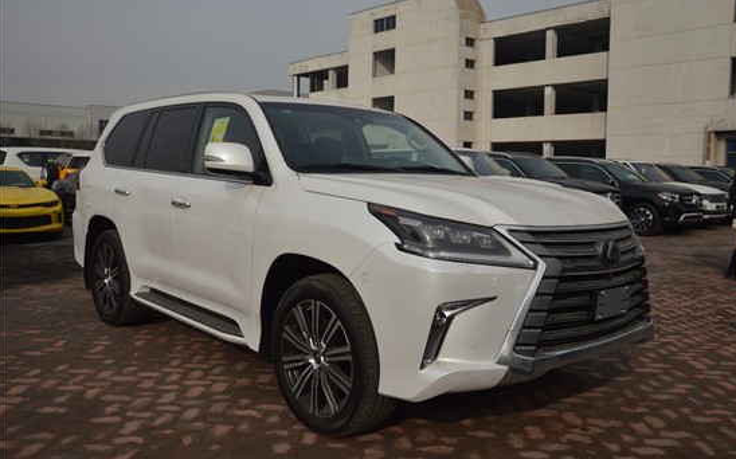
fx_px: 652
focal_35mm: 33
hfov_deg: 58.9
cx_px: 370
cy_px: 225
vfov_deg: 38.8
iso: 180
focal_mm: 21
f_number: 3.8
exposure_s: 1/4000
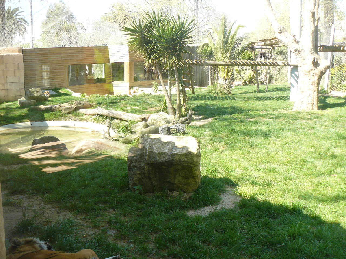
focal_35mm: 36
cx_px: 173
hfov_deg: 51.4
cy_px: 130
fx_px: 360
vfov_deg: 39.7
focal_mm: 6
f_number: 4
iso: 100
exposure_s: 1/100
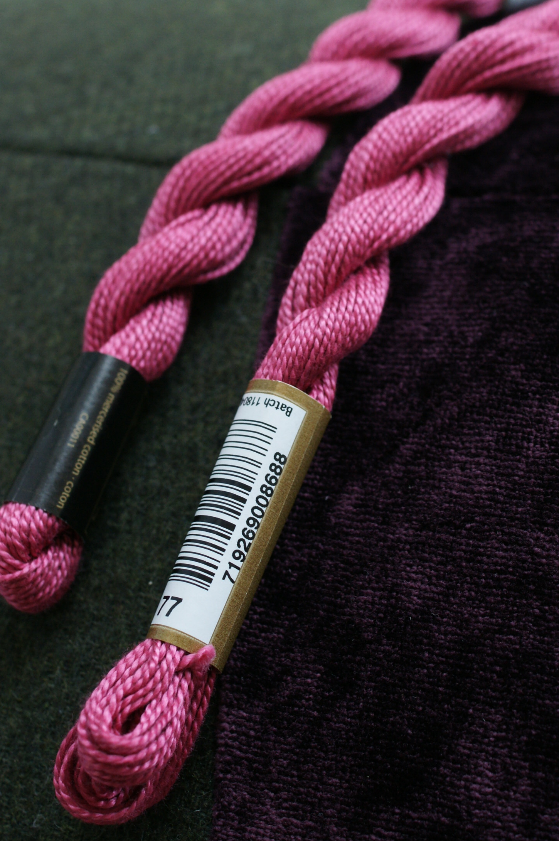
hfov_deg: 18.2
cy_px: 465
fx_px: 1743
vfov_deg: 27.1
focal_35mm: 75
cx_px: 359
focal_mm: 35
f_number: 5
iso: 400
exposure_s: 1/160
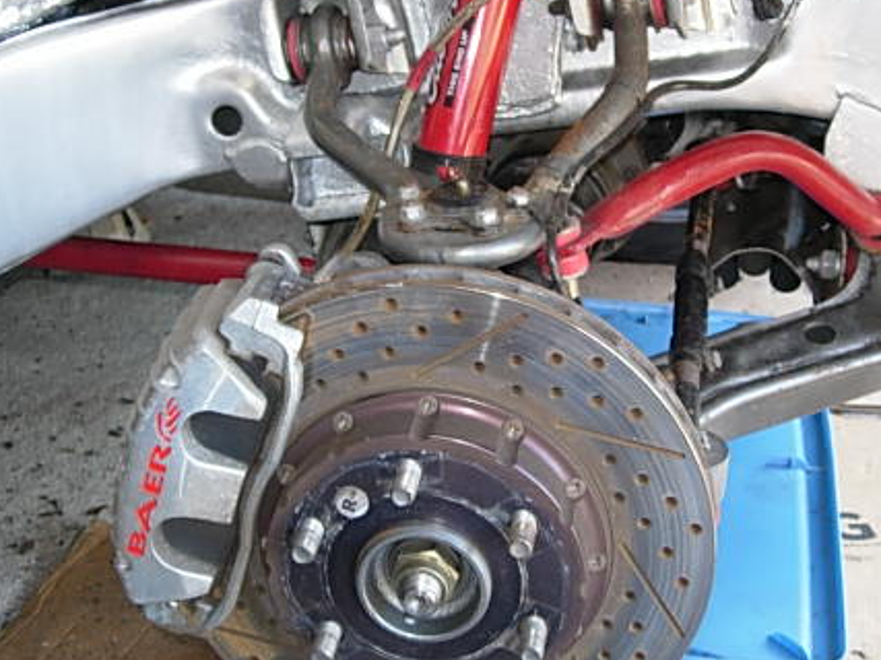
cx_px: 518
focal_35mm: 57
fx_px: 1450
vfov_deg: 25.6
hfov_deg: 33.7
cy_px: 332
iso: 79
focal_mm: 7.8
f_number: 2.8
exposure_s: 1/32
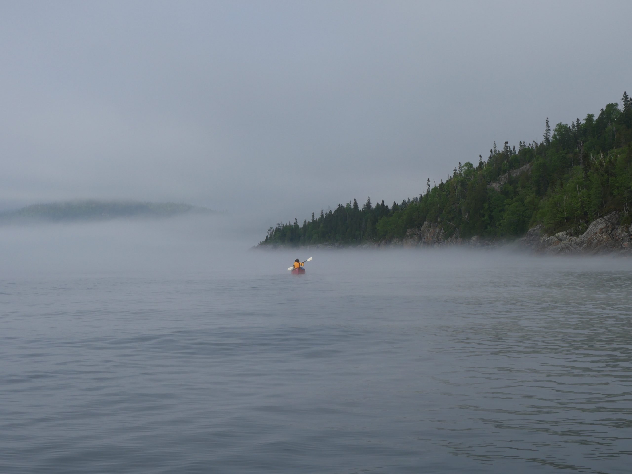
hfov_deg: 32.2
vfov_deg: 24.4
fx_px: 1095
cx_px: 316
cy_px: 237
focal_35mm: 60
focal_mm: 30
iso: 200
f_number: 7.1
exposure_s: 1/640
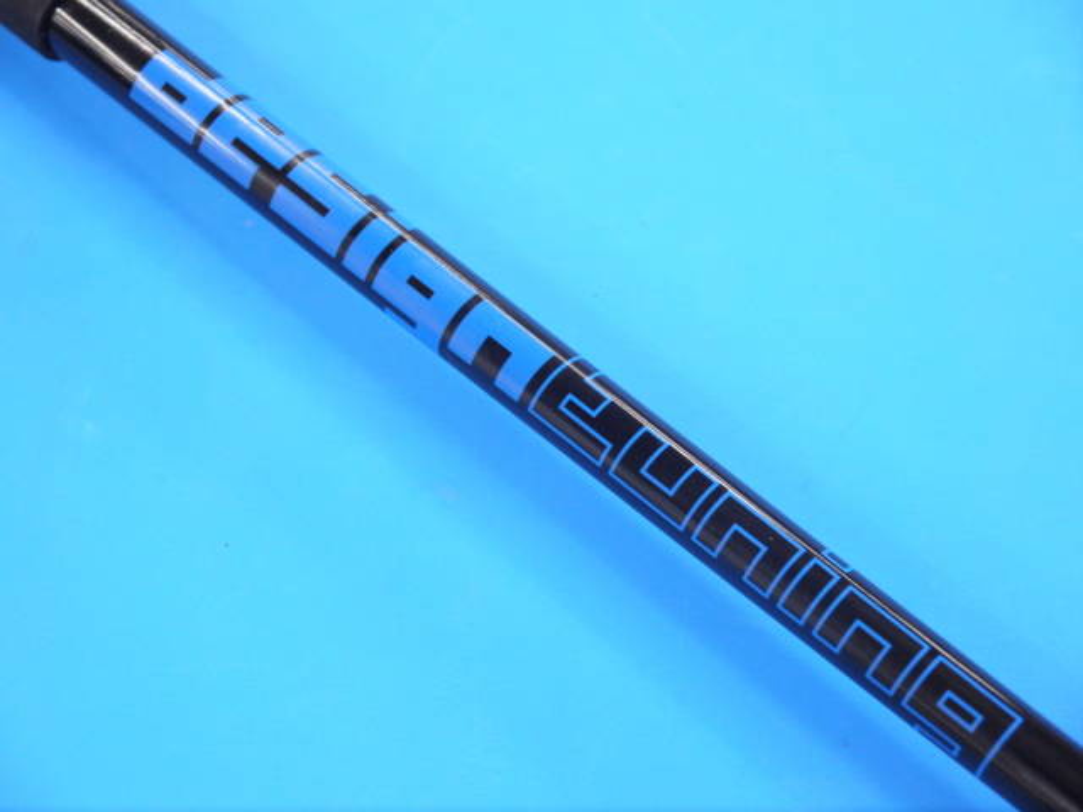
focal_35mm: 78
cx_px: 542
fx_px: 2440
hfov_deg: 25.0
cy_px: 406
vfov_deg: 18.9
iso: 800
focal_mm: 39
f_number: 5.5
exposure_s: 1/80
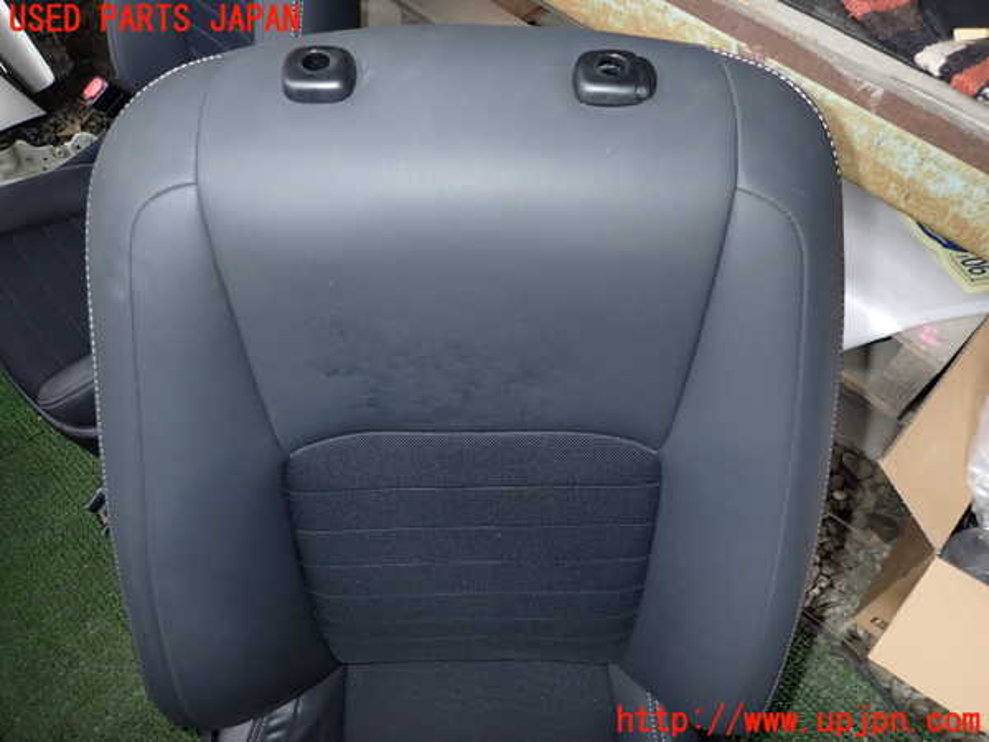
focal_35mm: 25
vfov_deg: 54.9
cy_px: 371
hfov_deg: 69.4
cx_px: 494
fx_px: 714
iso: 200
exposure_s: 1/30
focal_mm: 4.5
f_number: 5.6
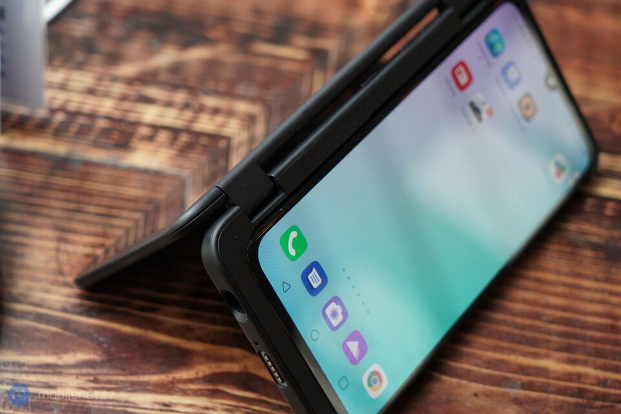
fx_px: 1207
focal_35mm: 70
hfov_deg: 28.9
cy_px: 207
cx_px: 310
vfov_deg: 19.4
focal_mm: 70
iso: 2000
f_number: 6.3
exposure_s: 1/200
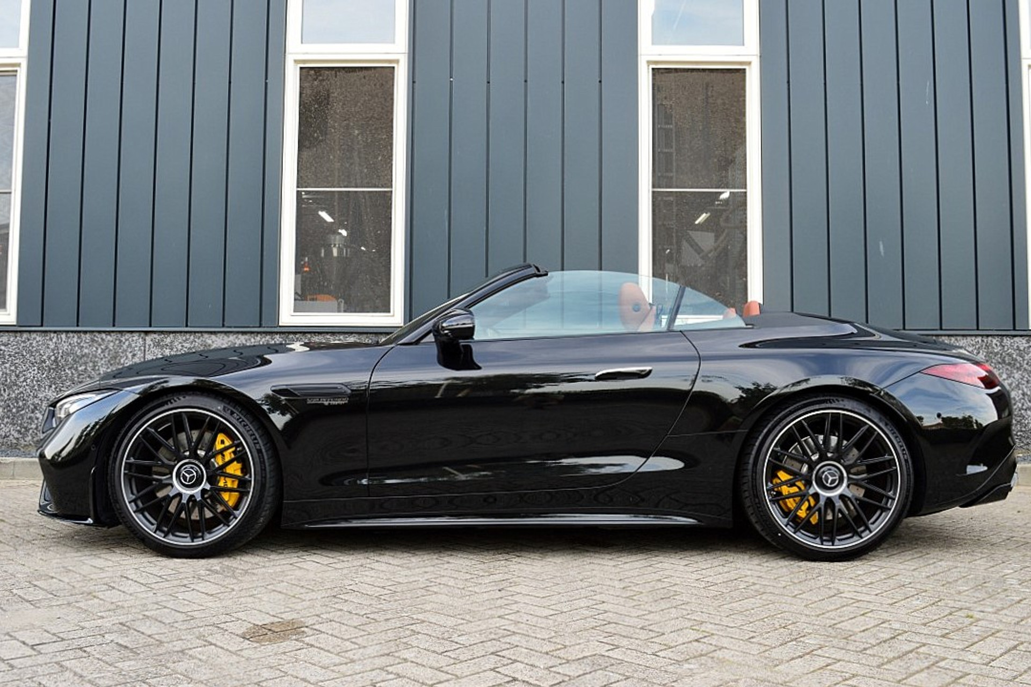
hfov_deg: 53.1
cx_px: 516
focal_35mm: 36
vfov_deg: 36.9
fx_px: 1031
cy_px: 344
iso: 400
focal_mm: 24
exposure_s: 1/60
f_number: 8
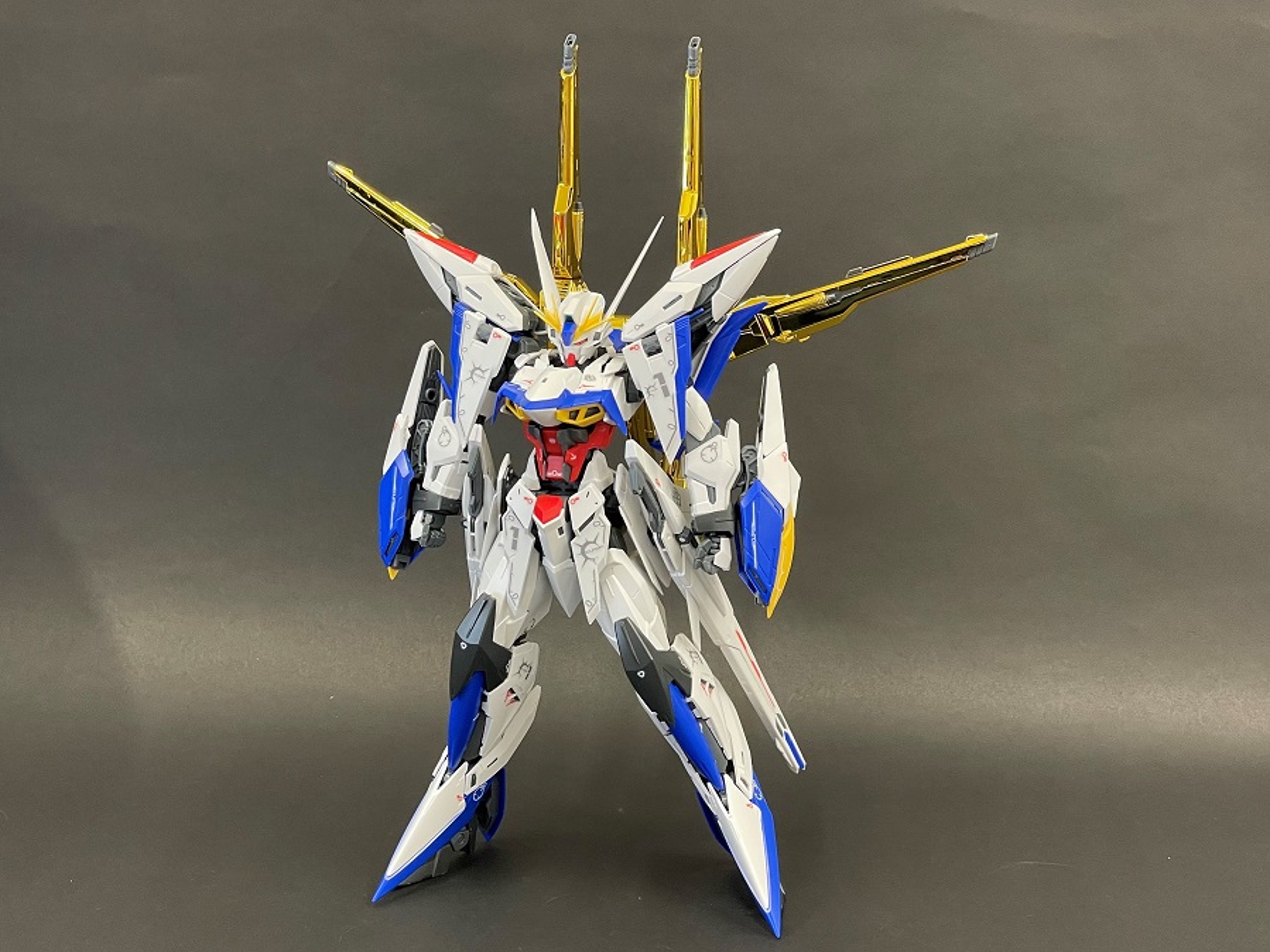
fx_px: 1908
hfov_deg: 36.8
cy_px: 476
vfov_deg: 28.0
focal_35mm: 52
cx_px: 635
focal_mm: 6
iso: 125
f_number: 2
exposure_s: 1/60
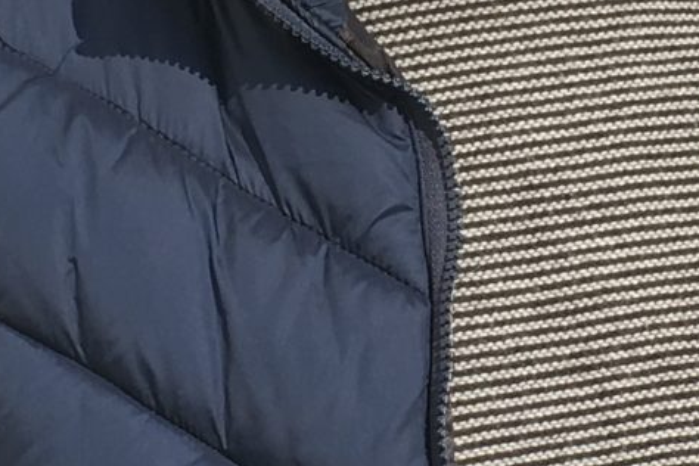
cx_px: 597
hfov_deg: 12.5
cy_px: 184
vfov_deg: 8.4
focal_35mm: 163
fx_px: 3165
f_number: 2.2
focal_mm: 4.15
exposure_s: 1/1054
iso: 25
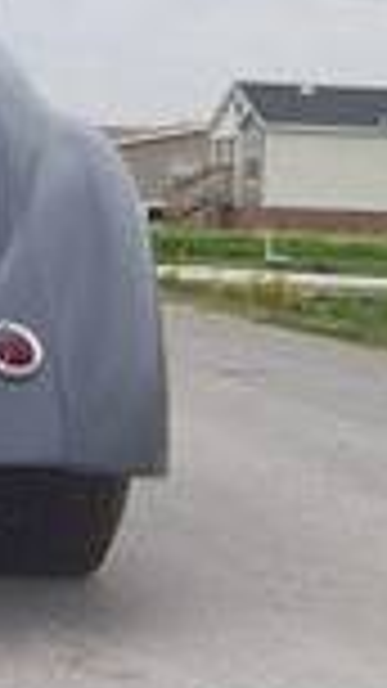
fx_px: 2811
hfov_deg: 7.6
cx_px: -328
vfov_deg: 13.9
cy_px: 468
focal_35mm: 154
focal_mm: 5.85
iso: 68
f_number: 2.8
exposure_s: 1/400
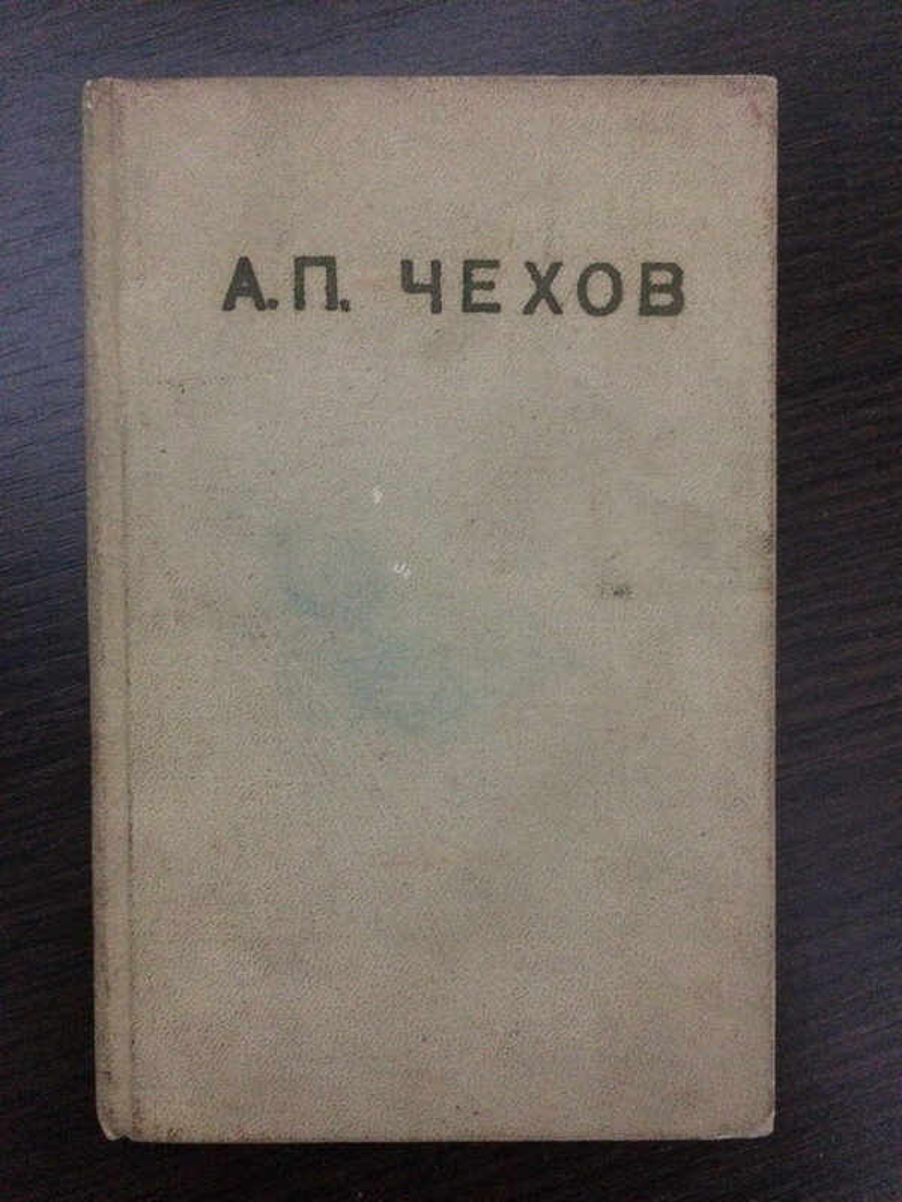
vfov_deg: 61.7
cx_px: 451
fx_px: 1008
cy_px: 601
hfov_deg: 48.2
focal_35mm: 29
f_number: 2.2
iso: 800
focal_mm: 4.15
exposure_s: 1/17
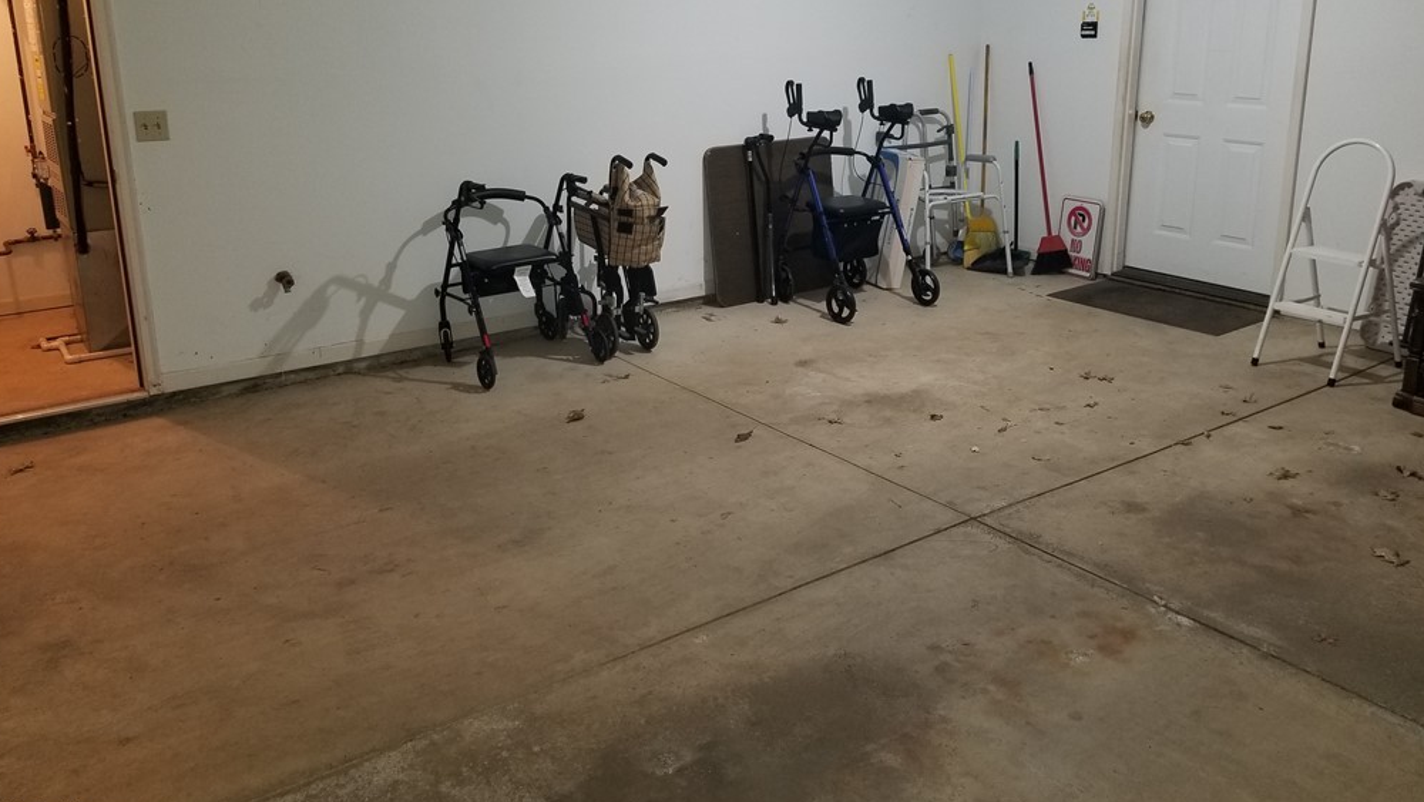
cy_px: 295
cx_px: 708
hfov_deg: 66.1
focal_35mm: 29
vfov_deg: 39.9
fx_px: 1095
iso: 125
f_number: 1.7
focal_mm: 4.3
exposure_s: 1/10
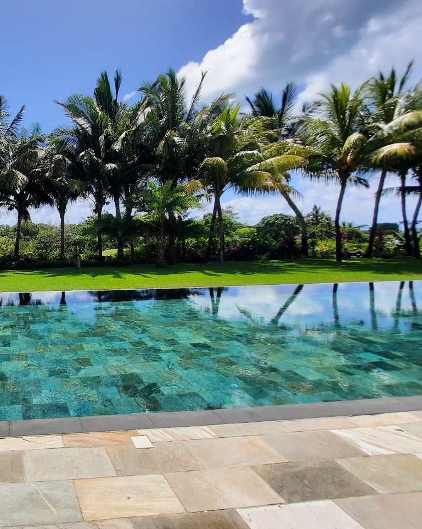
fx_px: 297
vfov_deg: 83.3
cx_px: 31
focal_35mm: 19
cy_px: 256
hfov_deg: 58.7
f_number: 2.2
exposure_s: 1/2469
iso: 40
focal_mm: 1.74
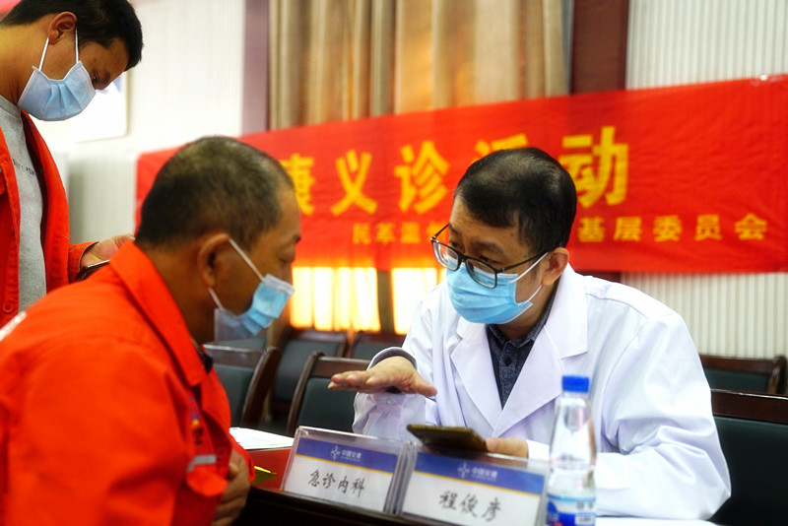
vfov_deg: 28.1
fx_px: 1051
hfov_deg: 41.1
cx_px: 394
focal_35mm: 48
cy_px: 263
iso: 1250
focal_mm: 48
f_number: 2.8
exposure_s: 1/100
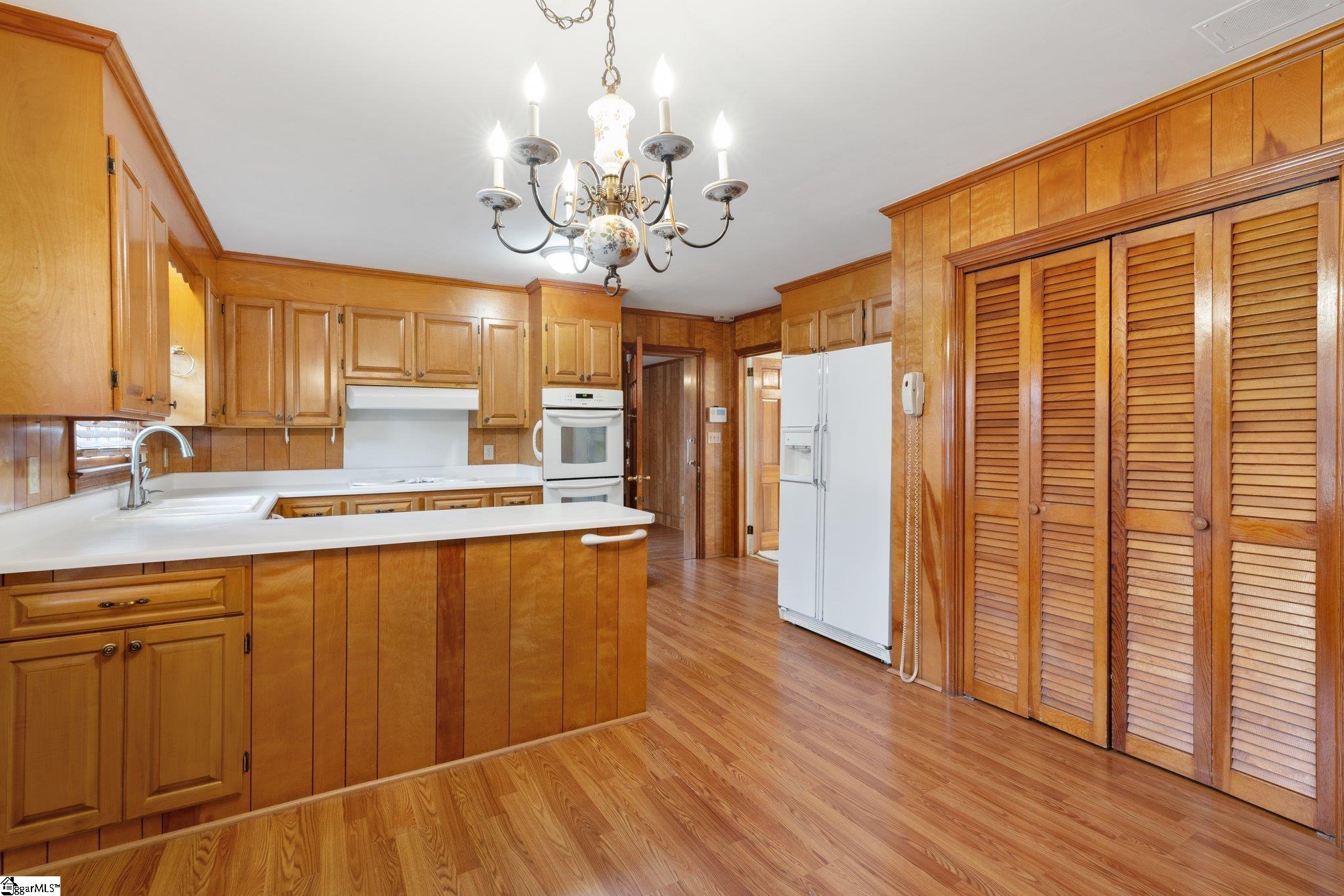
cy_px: 448
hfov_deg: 96.7
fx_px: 597
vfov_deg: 73.7
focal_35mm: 16
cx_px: 672
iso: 200
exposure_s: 2.5
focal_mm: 16
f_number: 9
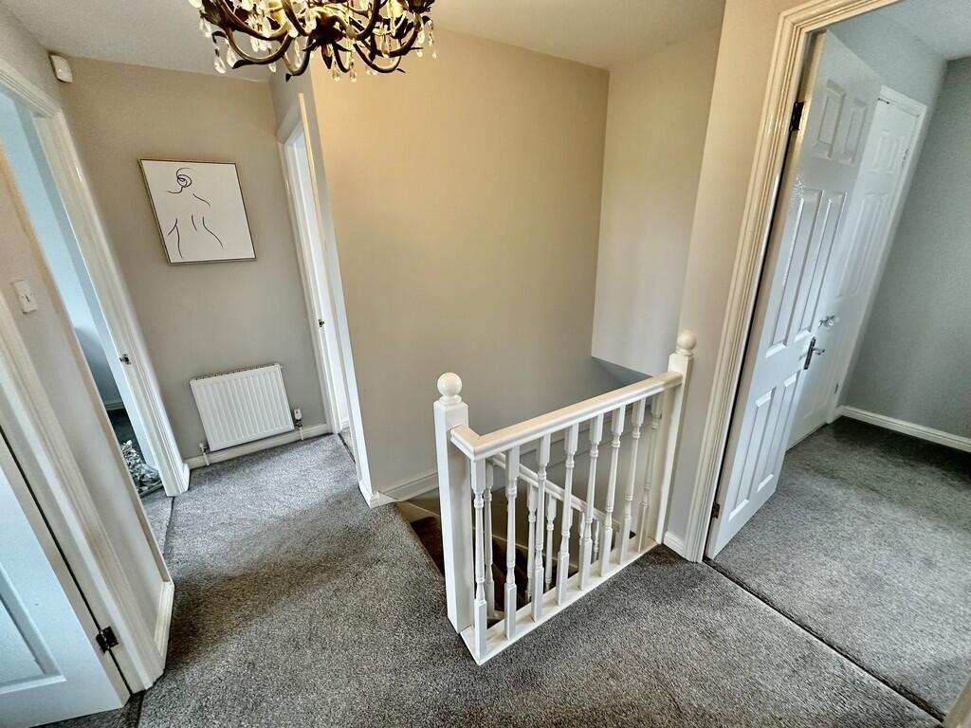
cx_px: 486
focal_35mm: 14
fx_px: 393
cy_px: 364
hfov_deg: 102.1
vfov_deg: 85.7
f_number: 2.2
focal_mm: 2.22
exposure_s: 1/100
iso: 250
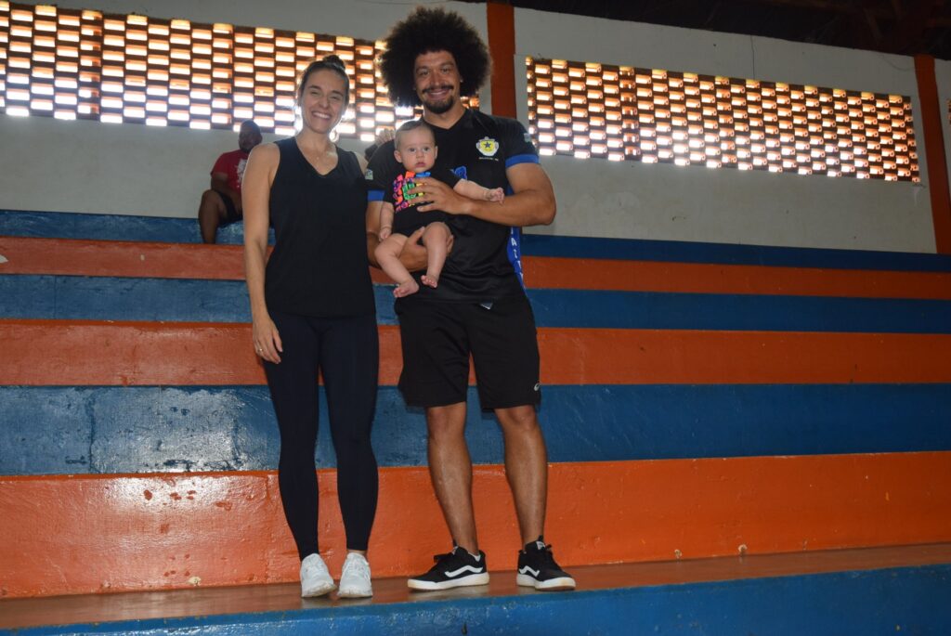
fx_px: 992
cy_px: 318
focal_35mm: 38
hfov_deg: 51.2
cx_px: 476
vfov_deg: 35.6
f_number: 4.5
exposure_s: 1/80
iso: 800
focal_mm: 25
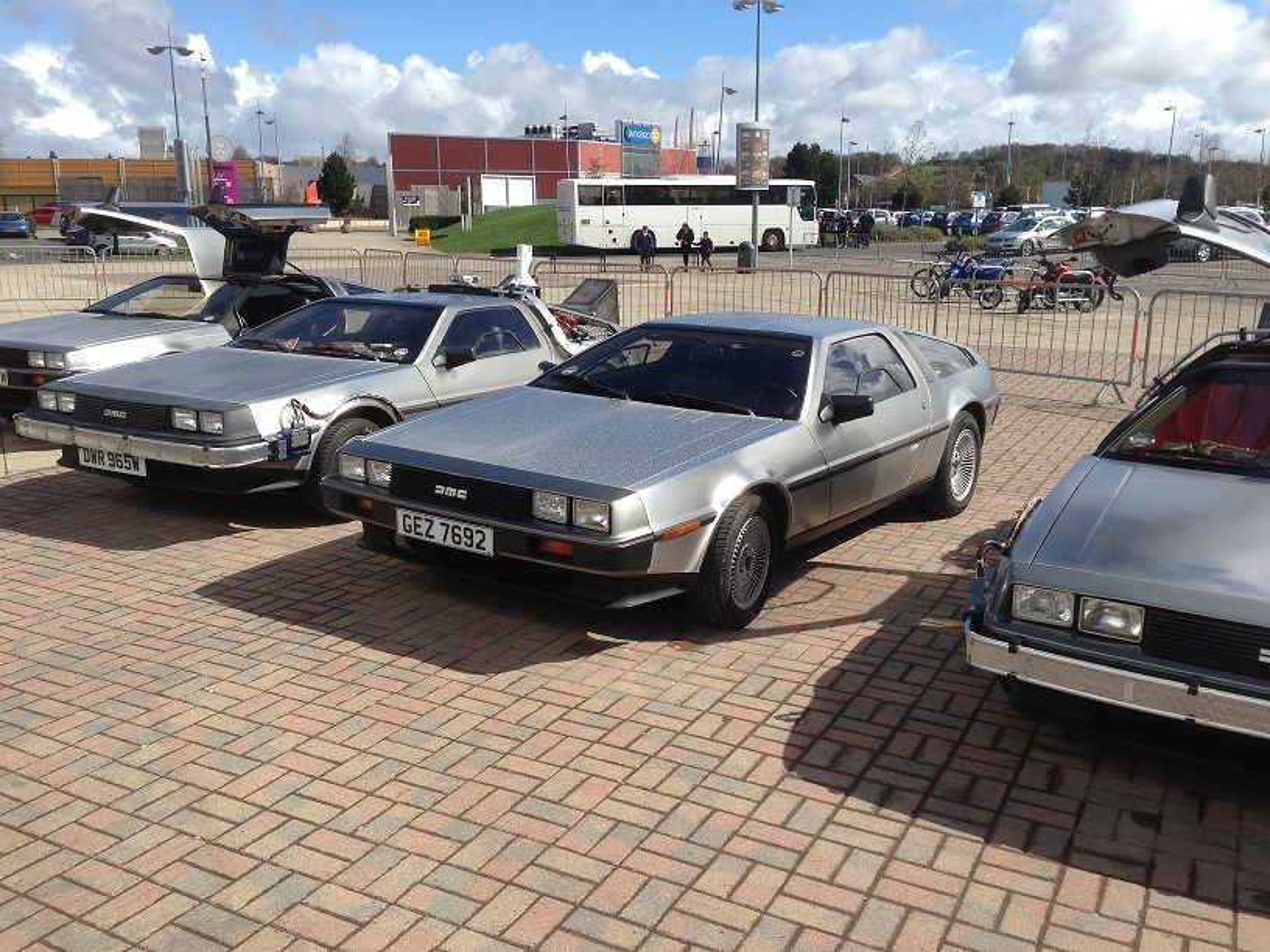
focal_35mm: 33
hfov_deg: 55.4
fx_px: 1211
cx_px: 635
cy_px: 476
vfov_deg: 42.9
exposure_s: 1/1595
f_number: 2.4
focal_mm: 4.13
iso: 50
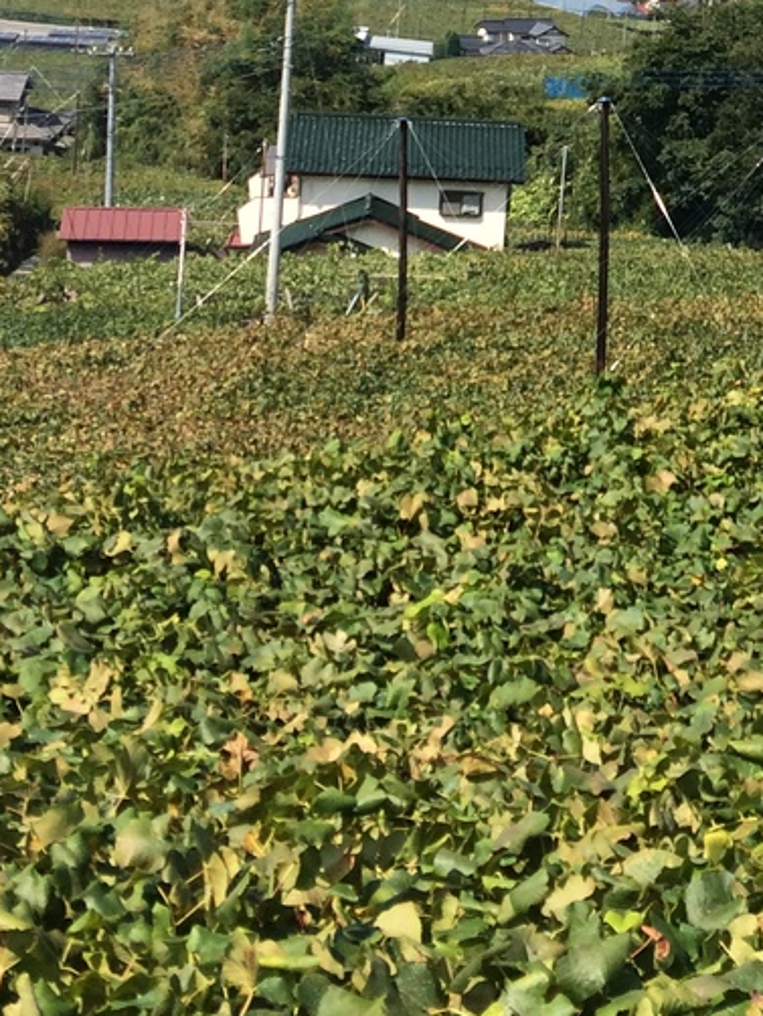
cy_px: -68
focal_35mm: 77
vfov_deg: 23.9
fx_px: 2261
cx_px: 882
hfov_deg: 18.3
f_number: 2.2
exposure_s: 1/1866
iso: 32
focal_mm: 4.15
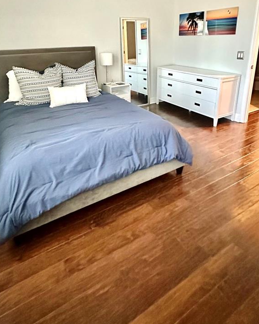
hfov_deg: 60.8
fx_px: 220
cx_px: 133
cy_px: 107
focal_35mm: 23
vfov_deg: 70.4
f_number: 2.2
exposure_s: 1/60
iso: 1250
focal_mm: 2.22
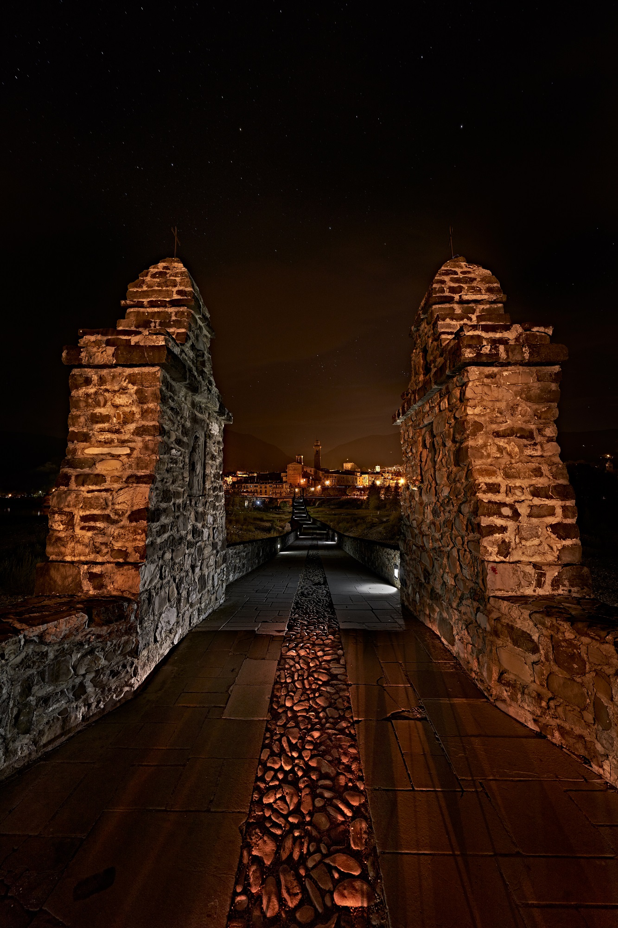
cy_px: 464
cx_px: 309
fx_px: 361
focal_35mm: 14
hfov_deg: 81.2
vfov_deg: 104.3
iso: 100
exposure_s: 30
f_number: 5.6
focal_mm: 14
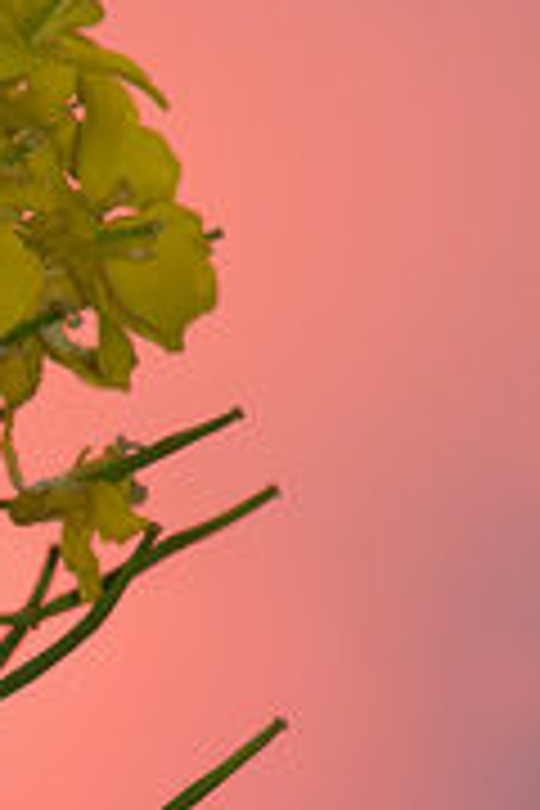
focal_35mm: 2496
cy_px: 792
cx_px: -243
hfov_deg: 0.6
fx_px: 56156
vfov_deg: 0.8
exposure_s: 1/250
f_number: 14
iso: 400
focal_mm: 500
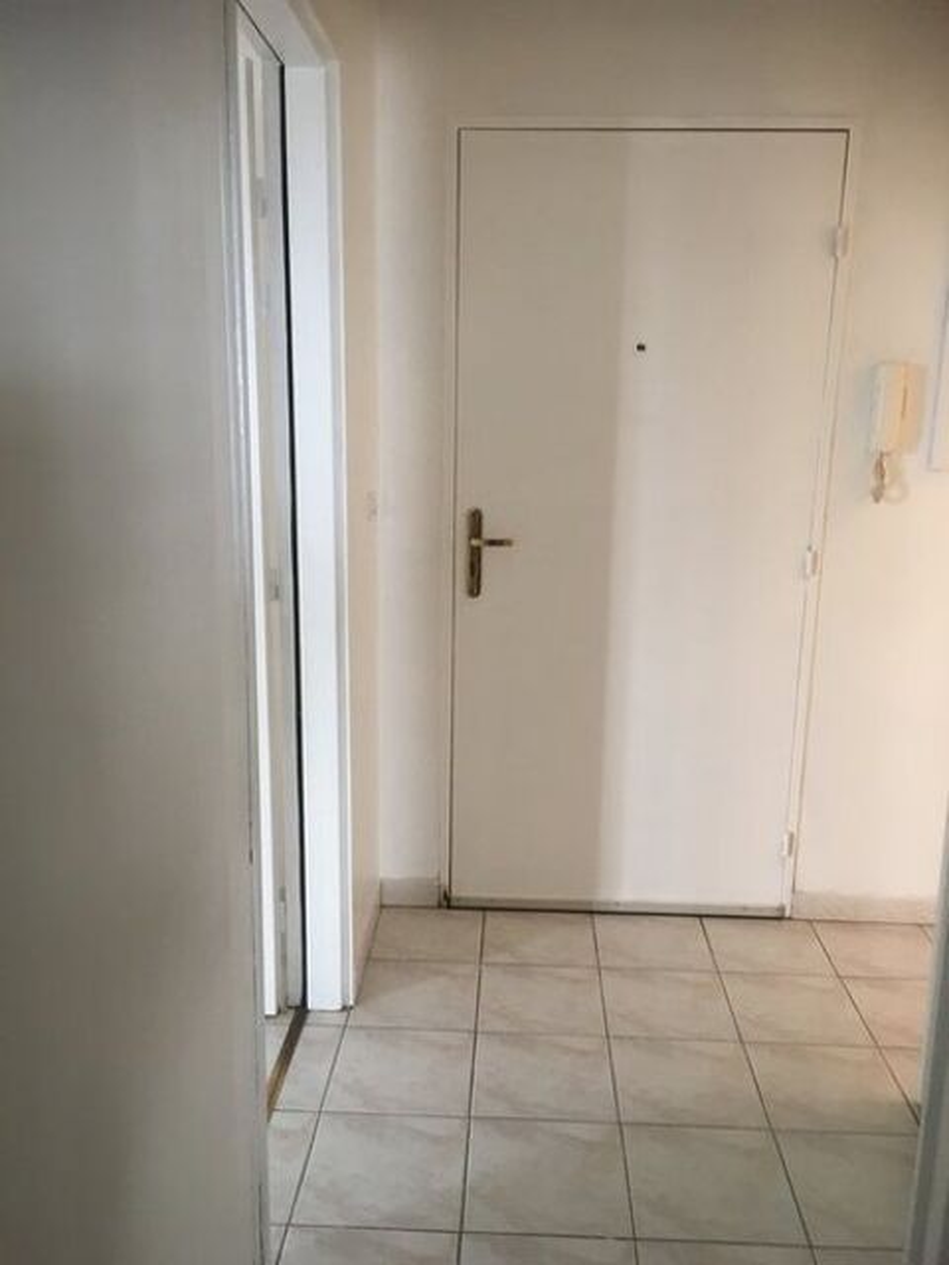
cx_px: 474
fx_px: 1060
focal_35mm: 29
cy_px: 632
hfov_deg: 48.2
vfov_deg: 61.7
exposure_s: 1/33
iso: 100
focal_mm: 4.15
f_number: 2.2
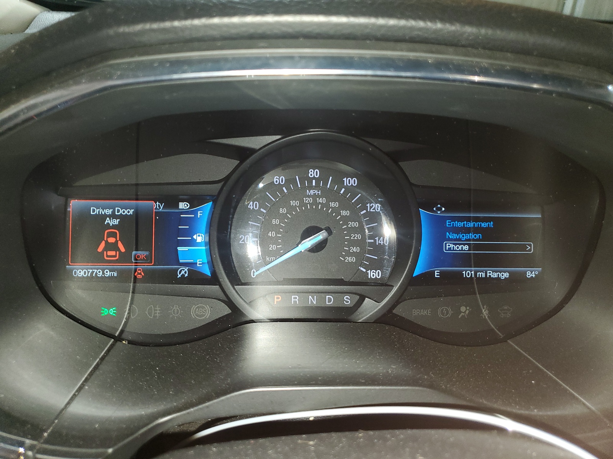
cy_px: 230
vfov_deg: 53.1
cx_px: 306
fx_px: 460
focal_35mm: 26
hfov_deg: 67.3
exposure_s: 1/48.1
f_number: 1.5
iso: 94
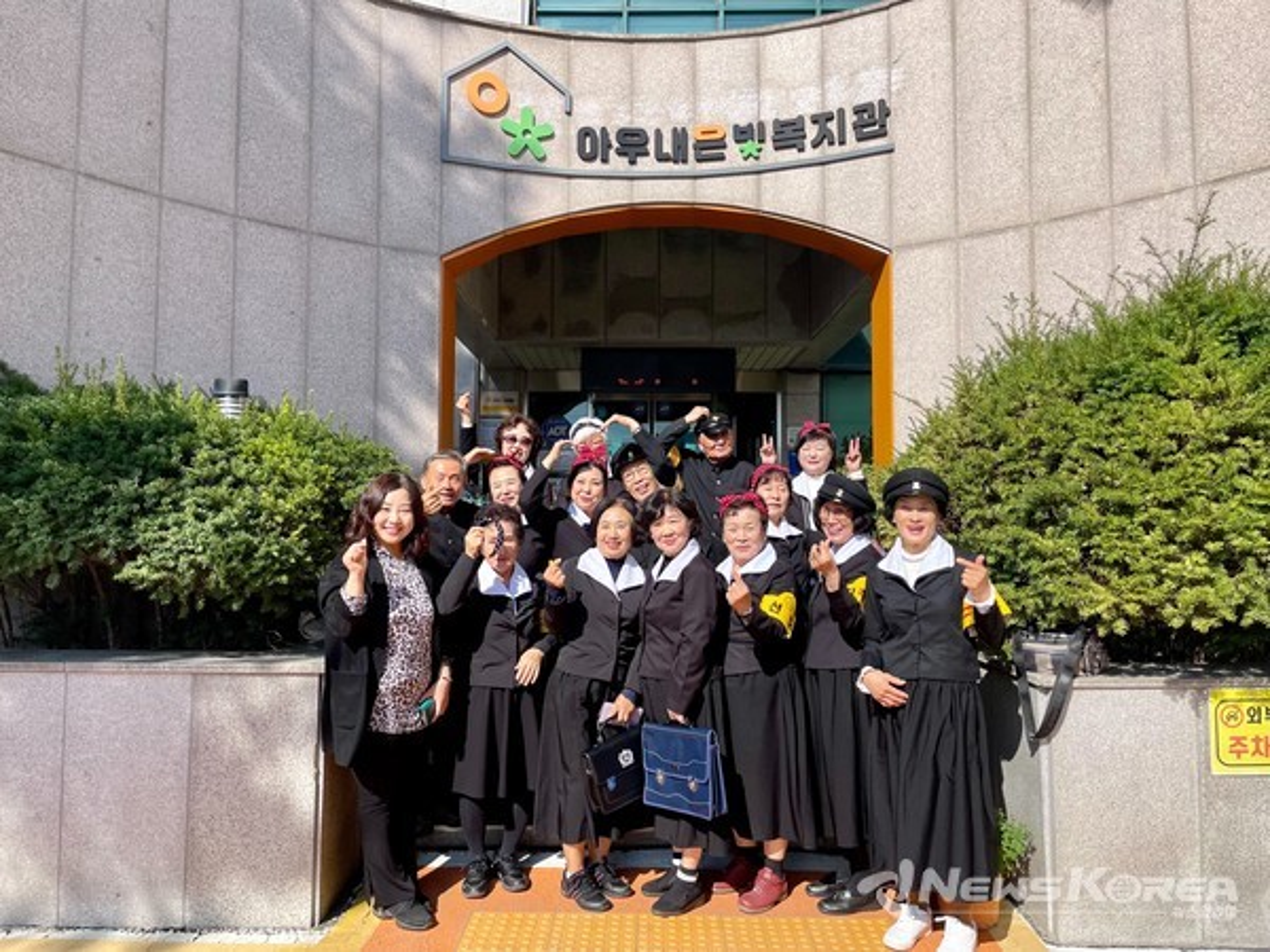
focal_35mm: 26
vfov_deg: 53.1
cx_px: 635
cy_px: 476
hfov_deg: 67.3
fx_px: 954
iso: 32
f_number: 1.6
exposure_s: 1/2747
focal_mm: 4.2
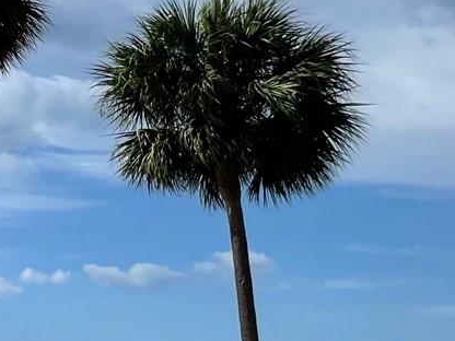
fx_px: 1314
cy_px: 173
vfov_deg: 14.8
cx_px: -365
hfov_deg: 16.4
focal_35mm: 100
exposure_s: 1/7813
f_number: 1.6
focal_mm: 4.2
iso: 32
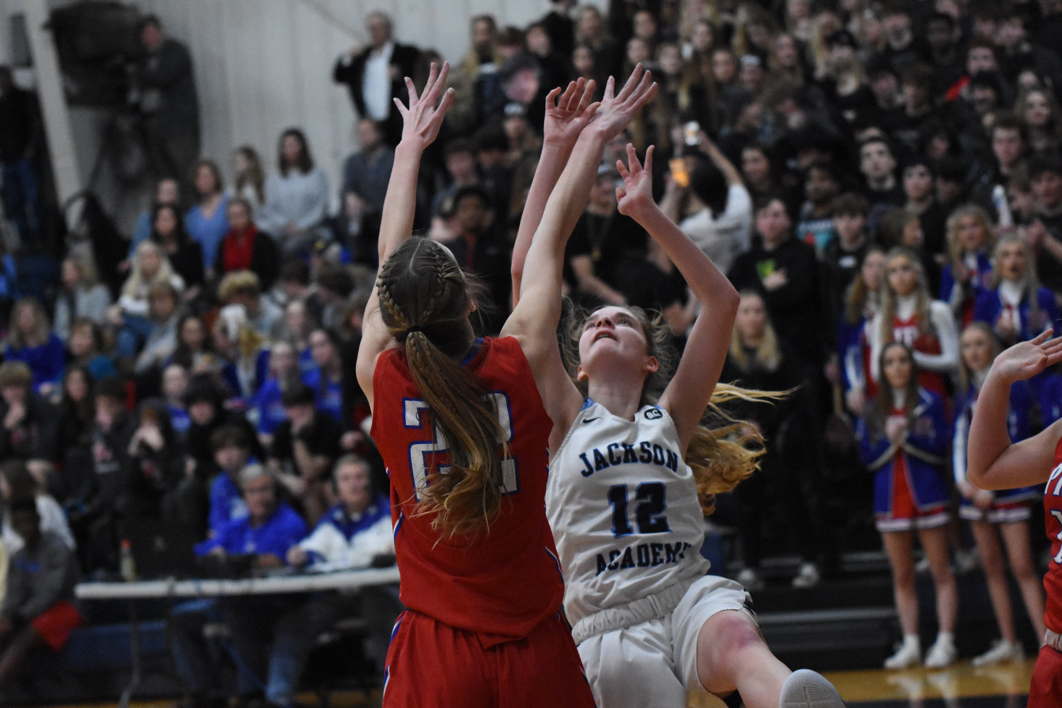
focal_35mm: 105
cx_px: 531
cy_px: 354
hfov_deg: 19.5
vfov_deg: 13.0
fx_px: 3097
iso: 10000
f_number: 2.8
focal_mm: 70
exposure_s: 1/2000
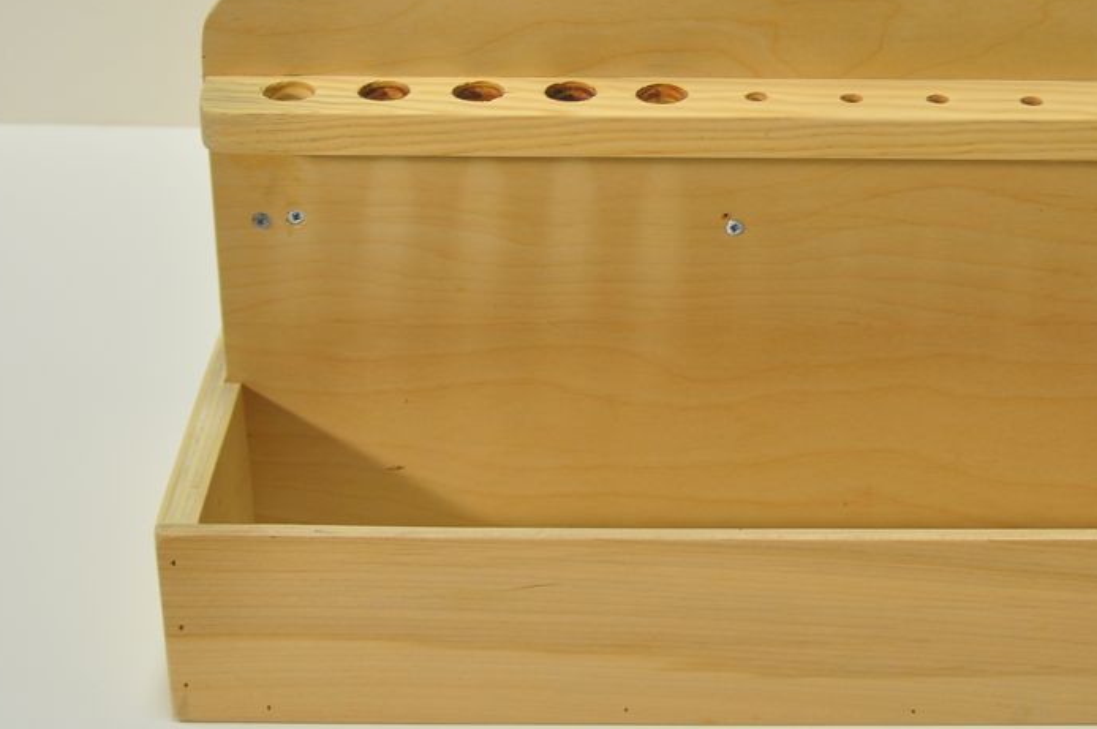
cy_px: 176
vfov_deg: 14.5
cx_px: 838
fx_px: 2861
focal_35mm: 94
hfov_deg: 21.5
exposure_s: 1/30
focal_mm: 34
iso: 200
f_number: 3.5
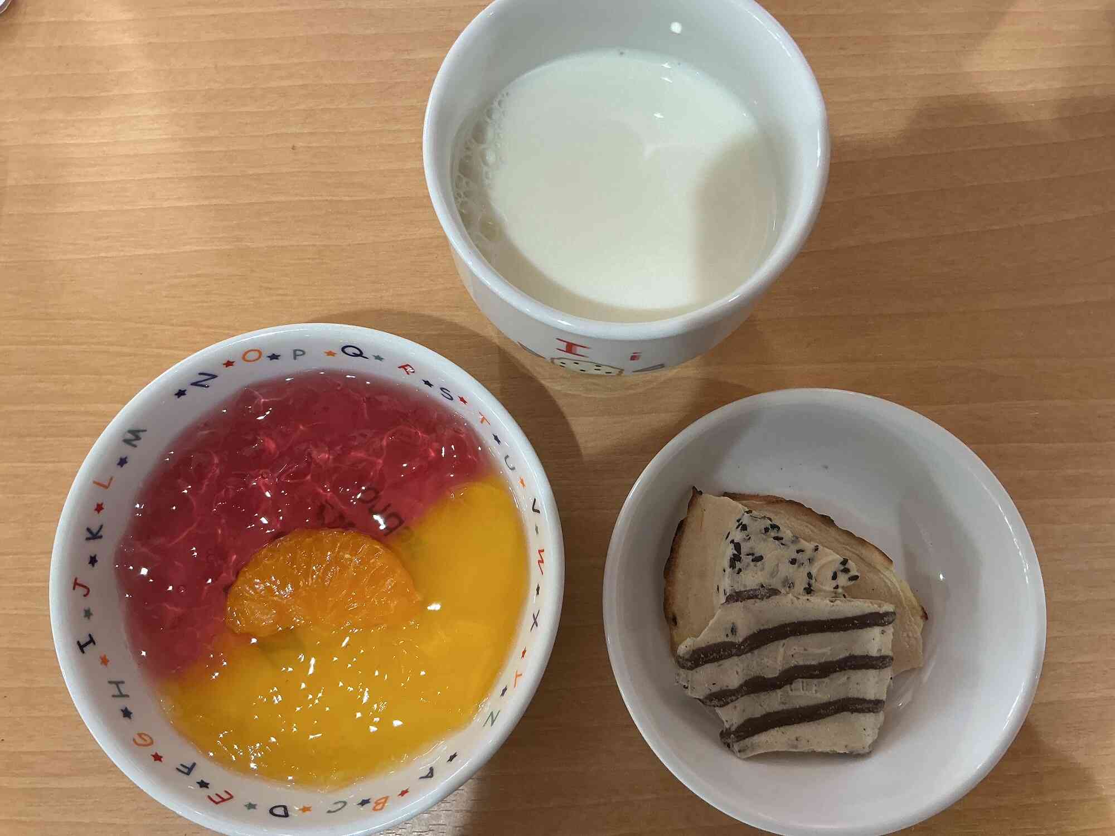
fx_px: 934
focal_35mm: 29
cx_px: 558
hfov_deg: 61.7
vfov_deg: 48.2
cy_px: 418
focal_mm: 3
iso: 100
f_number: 1.8
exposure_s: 1/60
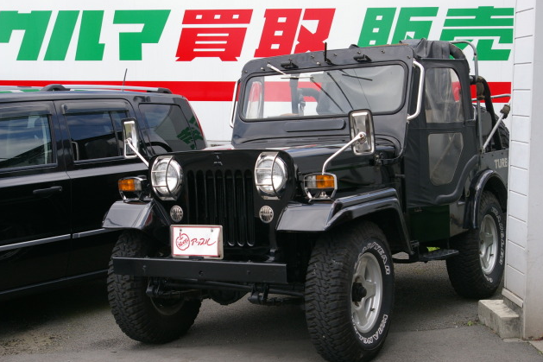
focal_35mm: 61
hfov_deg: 32.9
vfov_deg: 22.2
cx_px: 275
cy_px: 182
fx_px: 920
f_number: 8
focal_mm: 40
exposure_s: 1/180
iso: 200
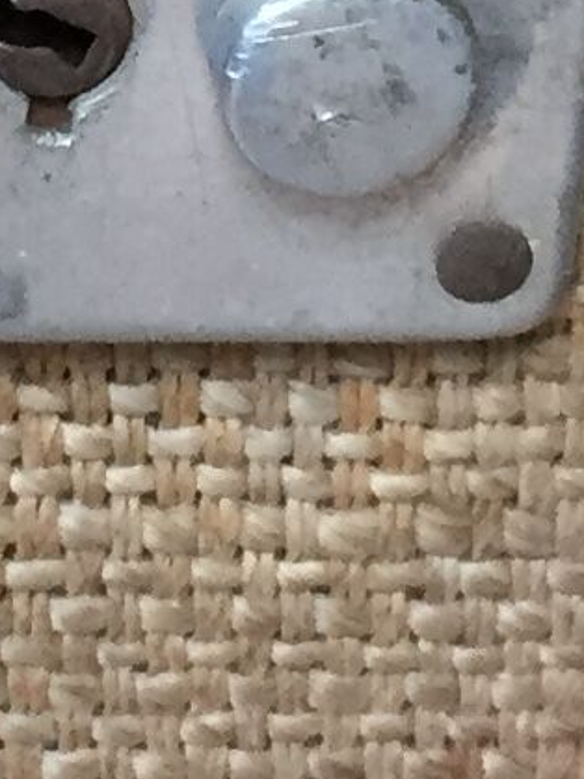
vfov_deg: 8.4
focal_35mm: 226
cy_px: -606
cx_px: -6
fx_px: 5086
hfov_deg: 6.5
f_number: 2.2
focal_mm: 4.15
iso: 160
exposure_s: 1/33
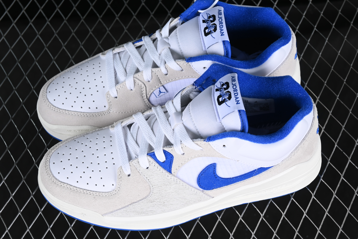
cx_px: 179
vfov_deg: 18.2
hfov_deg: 27.0
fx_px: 746
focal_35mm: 75
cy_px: 120
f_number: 7.1
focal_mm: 50
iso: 160
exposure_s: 1/80
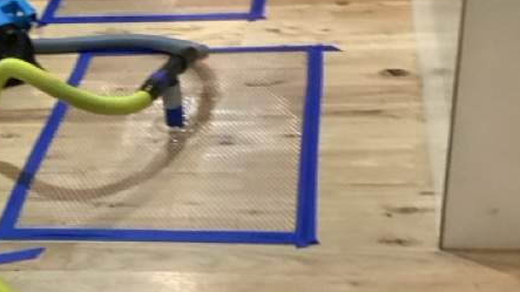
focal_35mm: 78
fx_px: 1075
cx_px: 134
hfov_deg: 26.8
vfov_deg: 15.3
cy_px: 265
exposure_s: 1/40
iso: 400
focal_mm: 3.3
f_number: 2.4
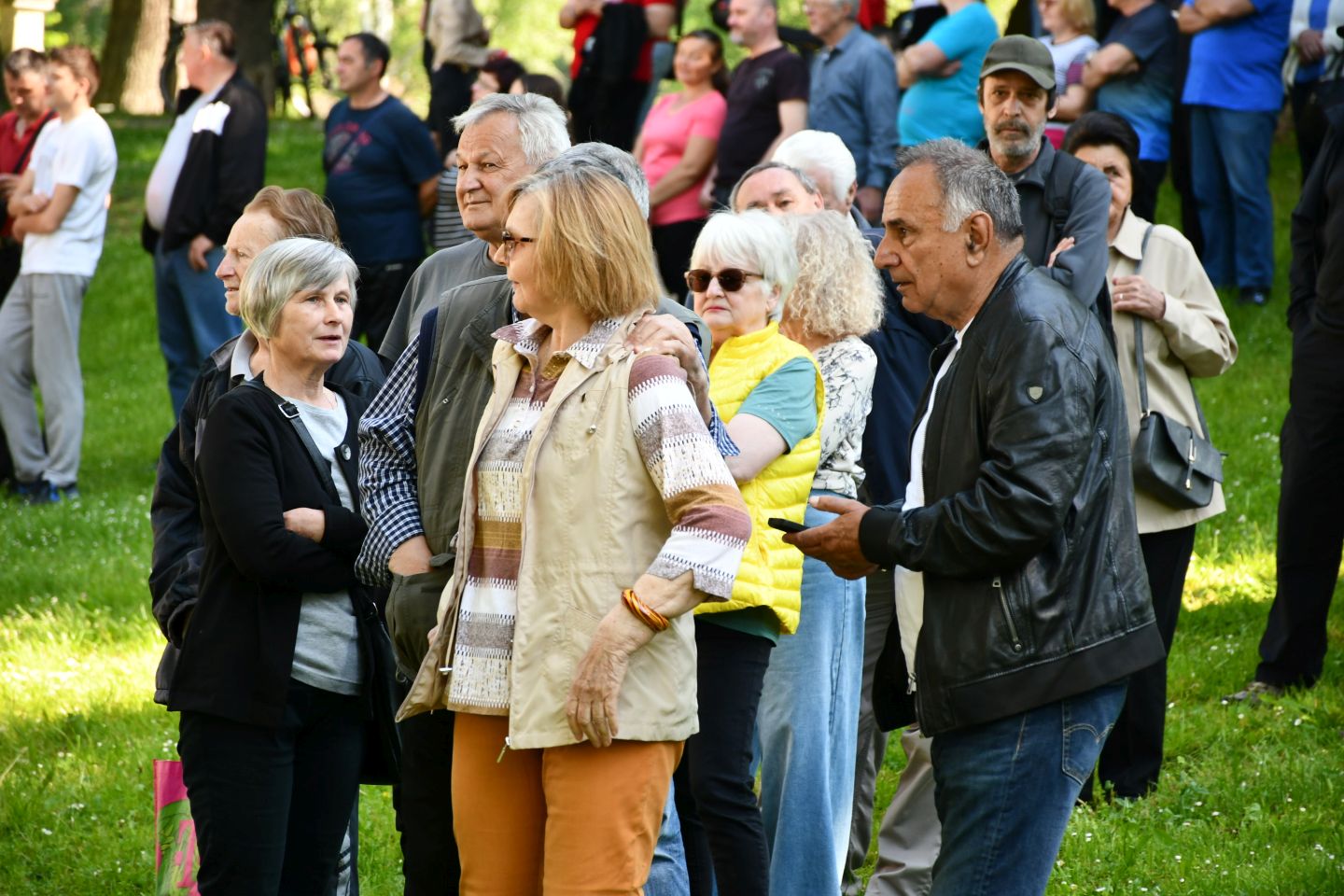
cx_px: 672
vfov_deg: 7.5
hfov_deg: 11.2
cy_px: 448
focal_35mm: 183
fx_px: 6831
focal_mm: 122
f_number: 5.6
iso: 560
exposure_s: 1/250
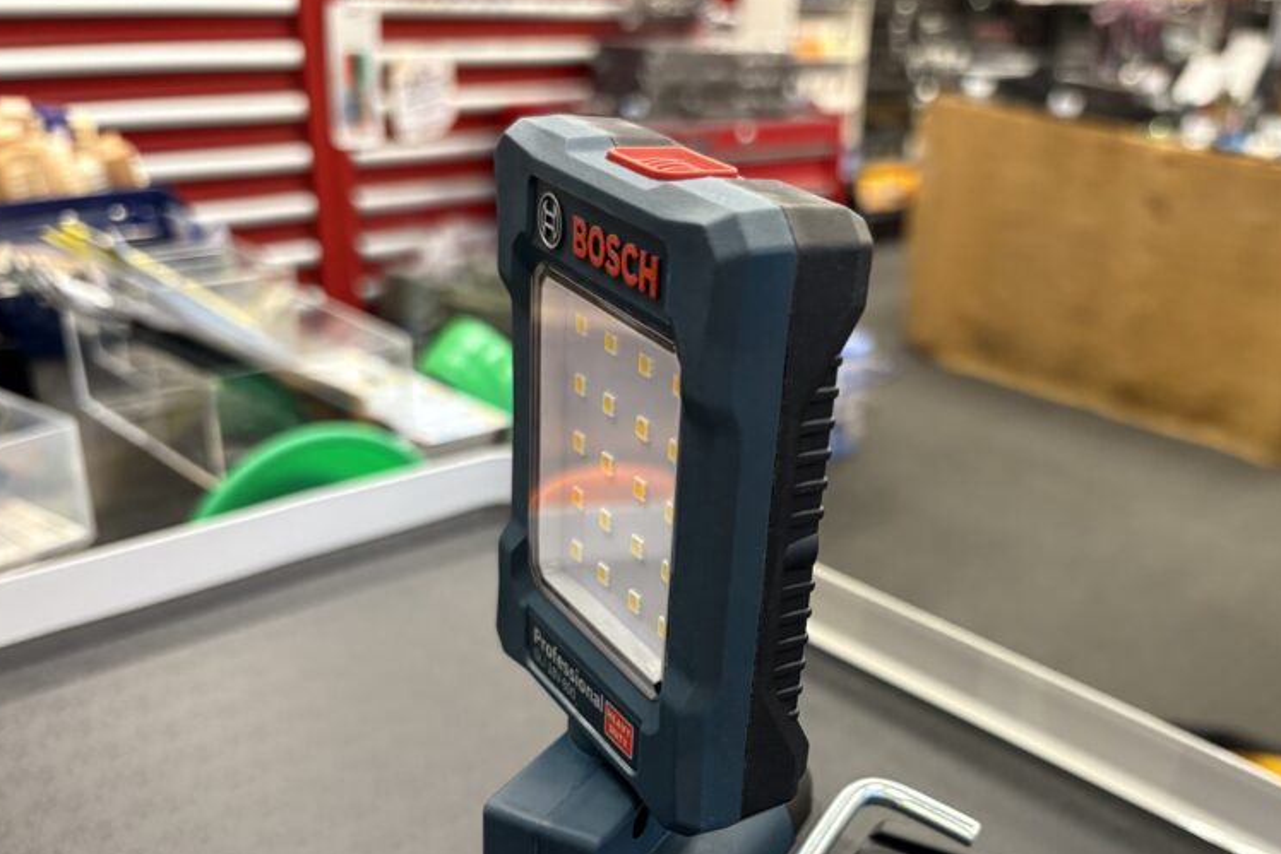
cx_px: 796
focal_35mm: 37
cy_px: 645
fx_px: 1317
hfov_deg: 51.4
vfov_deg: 35.1
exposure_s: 1/60
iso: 200
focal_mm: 5.96
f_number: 1.6
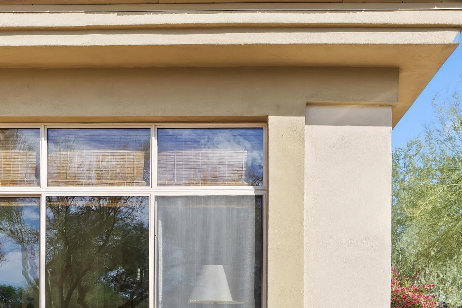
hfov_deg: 49.5
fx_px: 500
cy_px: 320
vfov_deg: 31.2
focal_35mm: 39
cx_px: 238
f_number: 8
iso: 400
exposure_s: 1/160
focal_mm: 17
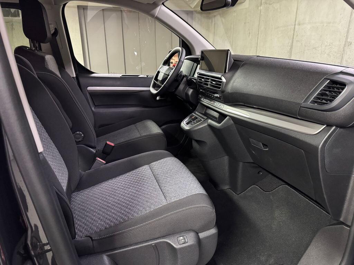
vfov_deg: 56.8
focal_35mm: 24
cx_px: 177
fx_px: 245
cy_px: 132
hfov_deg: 71.6
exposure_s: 1/33
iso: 800
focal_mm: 6.76
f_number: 1.78
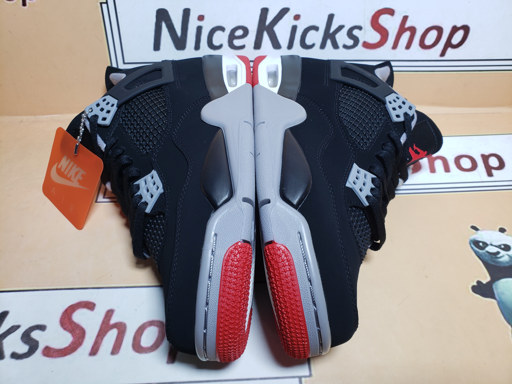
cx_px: 256
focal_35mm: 26
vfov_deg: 53.1
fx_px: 385
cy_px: 192
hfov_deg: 67.3
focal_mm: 4.3
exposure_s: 1/170
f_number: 2.4
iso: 50
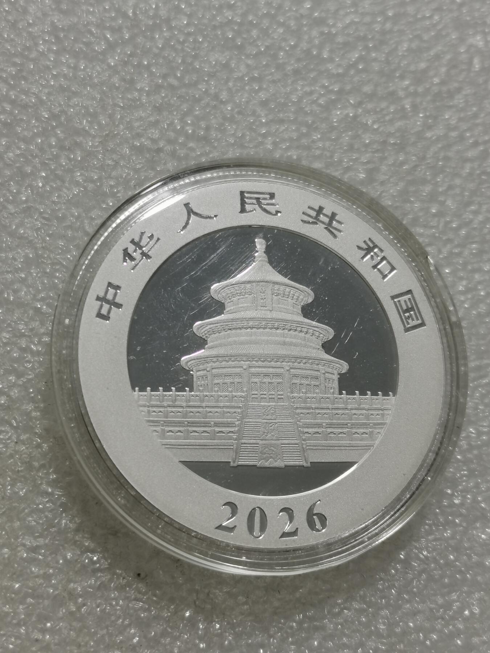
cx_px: 245
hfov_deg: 22.9
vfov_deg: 30.3
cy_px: 326
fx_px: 1208
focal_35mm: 64
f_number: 1.8
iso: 50
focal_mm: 5.58
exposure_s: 1/124
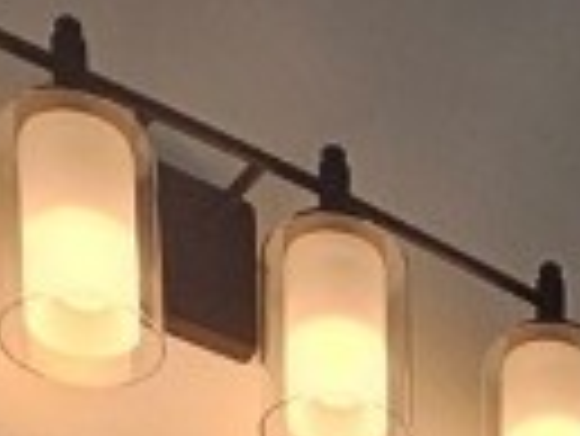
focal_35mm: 103
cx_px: 620
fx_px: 1727
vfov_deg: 9.0
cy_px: 1573
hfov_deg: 18.4
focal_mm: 2.2
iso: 50
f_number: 2.2
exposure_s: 1/290
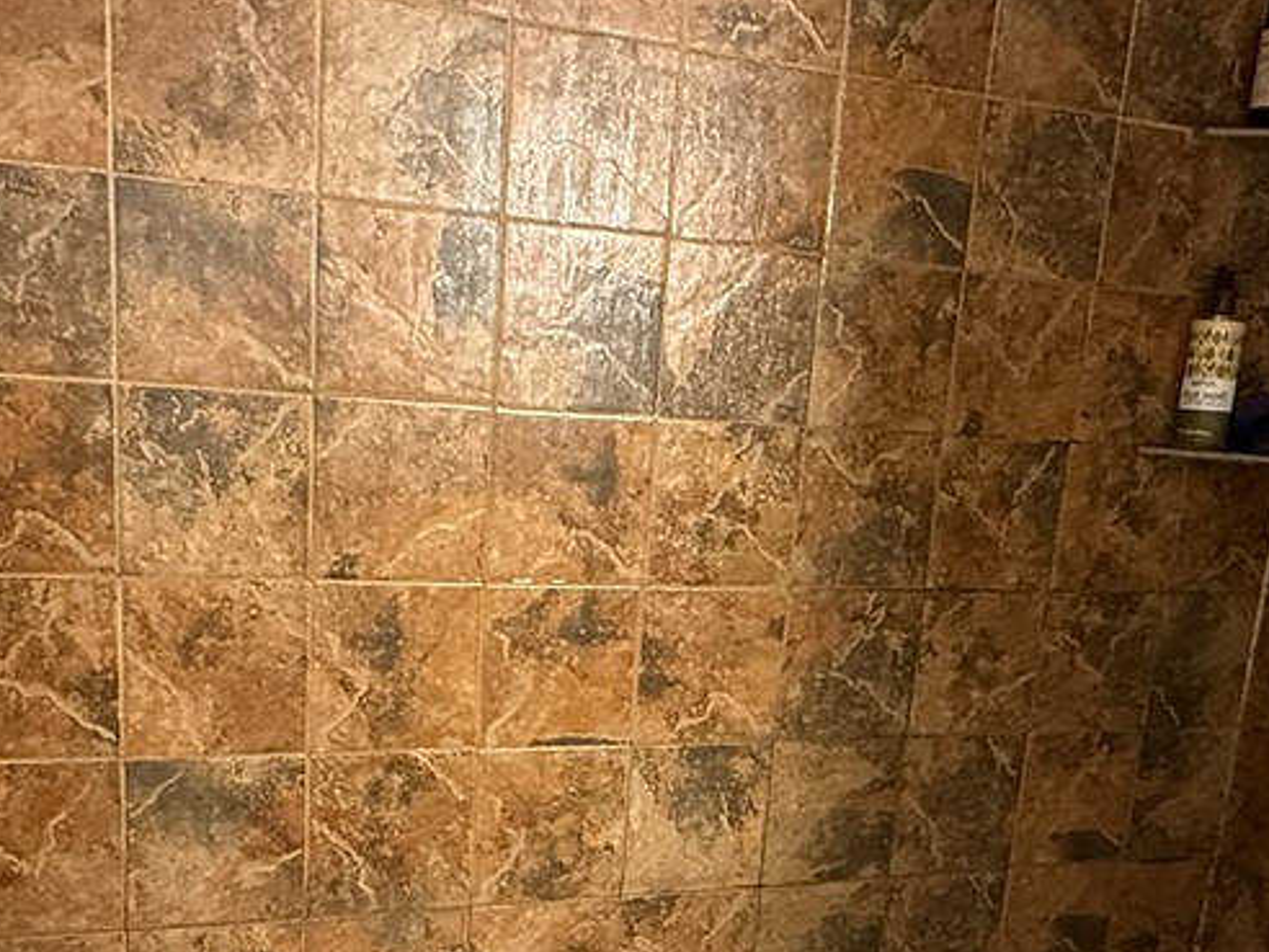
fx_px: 1503
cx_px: 640
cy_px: 766
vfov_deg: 34.0
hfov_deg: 45.8
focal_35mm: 41
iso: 640
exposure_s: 1/60
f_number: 2.2
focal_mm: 2.22
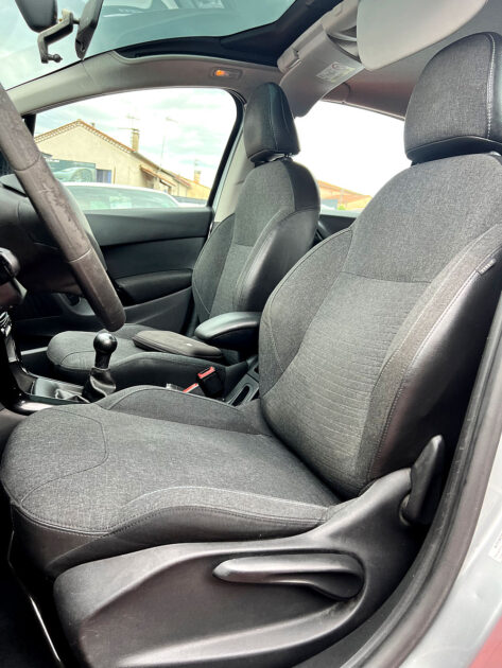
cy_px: 334
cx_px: 251
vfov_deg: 67.3
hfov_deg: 53.1
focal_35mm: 26
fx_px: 502
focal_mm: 5.7
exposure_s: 1/121
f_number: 1.5
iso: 80
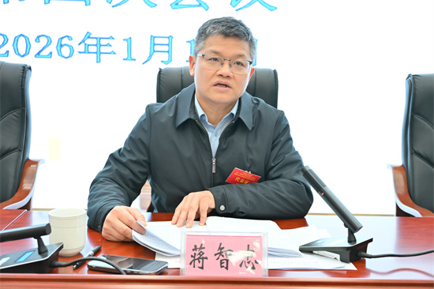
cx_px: 217
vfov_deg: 29.8
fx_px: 542
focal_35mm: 45
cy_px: 144
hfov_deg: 43.6
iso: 2200
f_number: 5.3
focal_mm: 45
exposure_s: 1/60
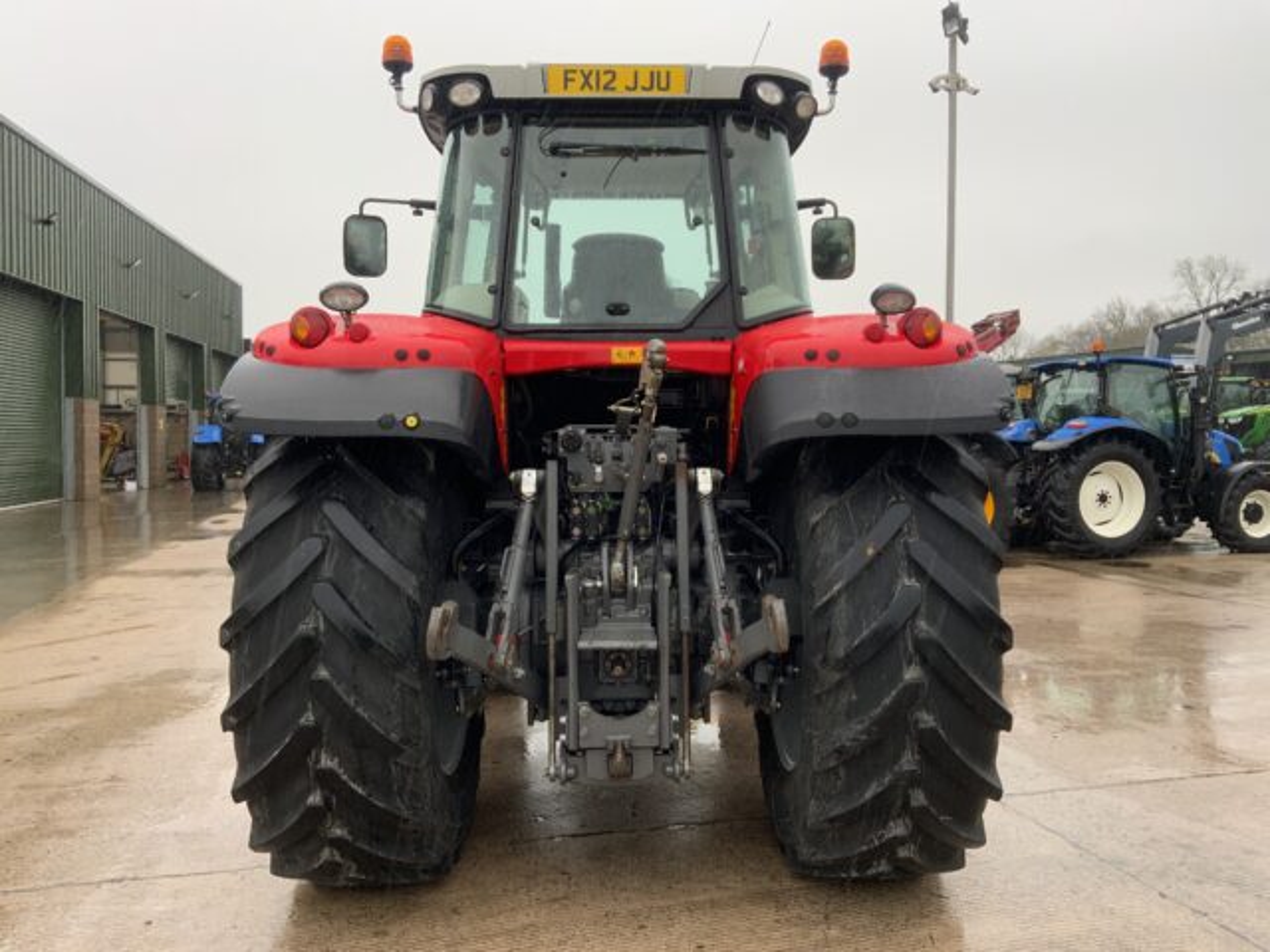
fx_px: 1064
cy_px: 476
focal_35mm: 29
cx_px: 635
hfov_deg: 61.7
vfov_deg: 48.2
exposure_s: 1/122
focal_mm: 3
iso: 40
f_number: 1.8
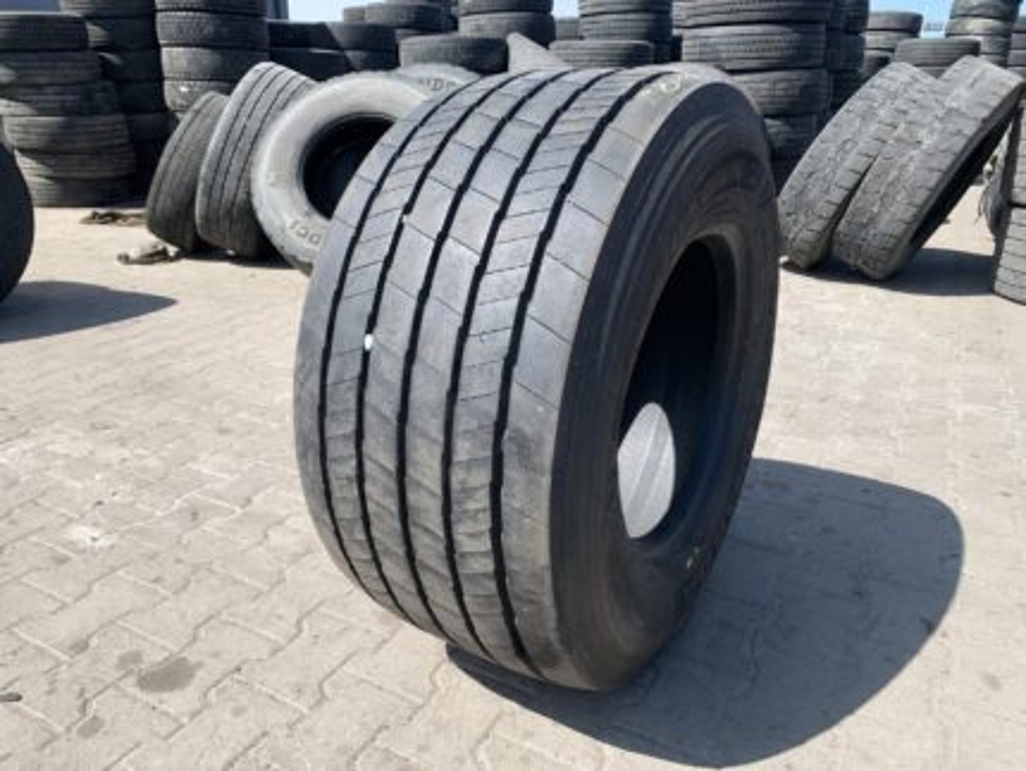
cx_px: 513
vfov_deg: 53.1
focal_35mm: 26
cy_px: 386
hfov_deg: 67.3
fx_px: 771
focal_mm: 4.25
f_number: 1.8
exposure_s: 1/1190
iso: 25
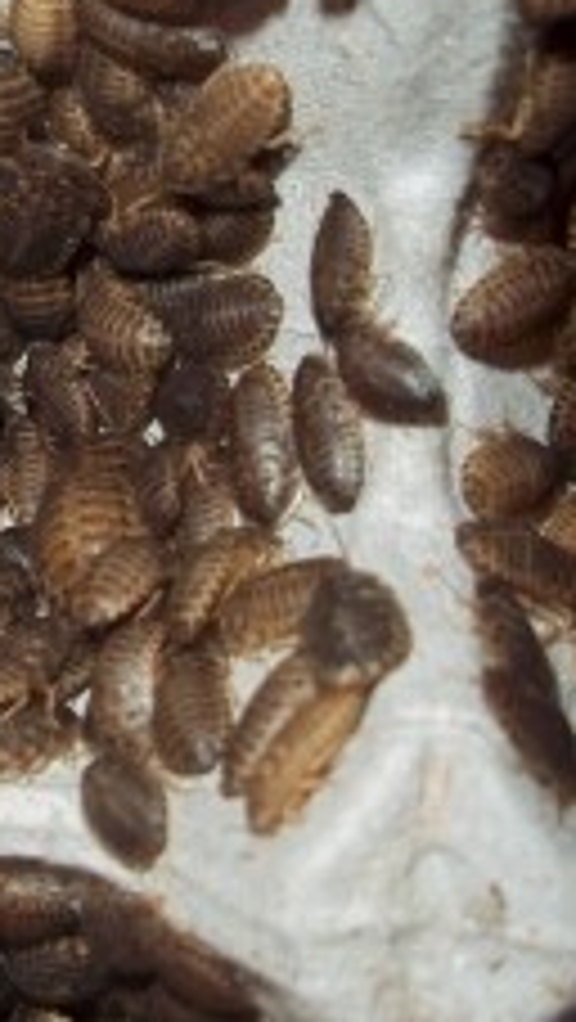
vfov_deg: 25.6
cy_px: 446
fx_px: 2249
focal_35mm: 83
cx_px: -180
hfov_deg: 14.0
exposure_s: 1/30
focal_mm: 6.5
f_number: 3.1
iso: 80
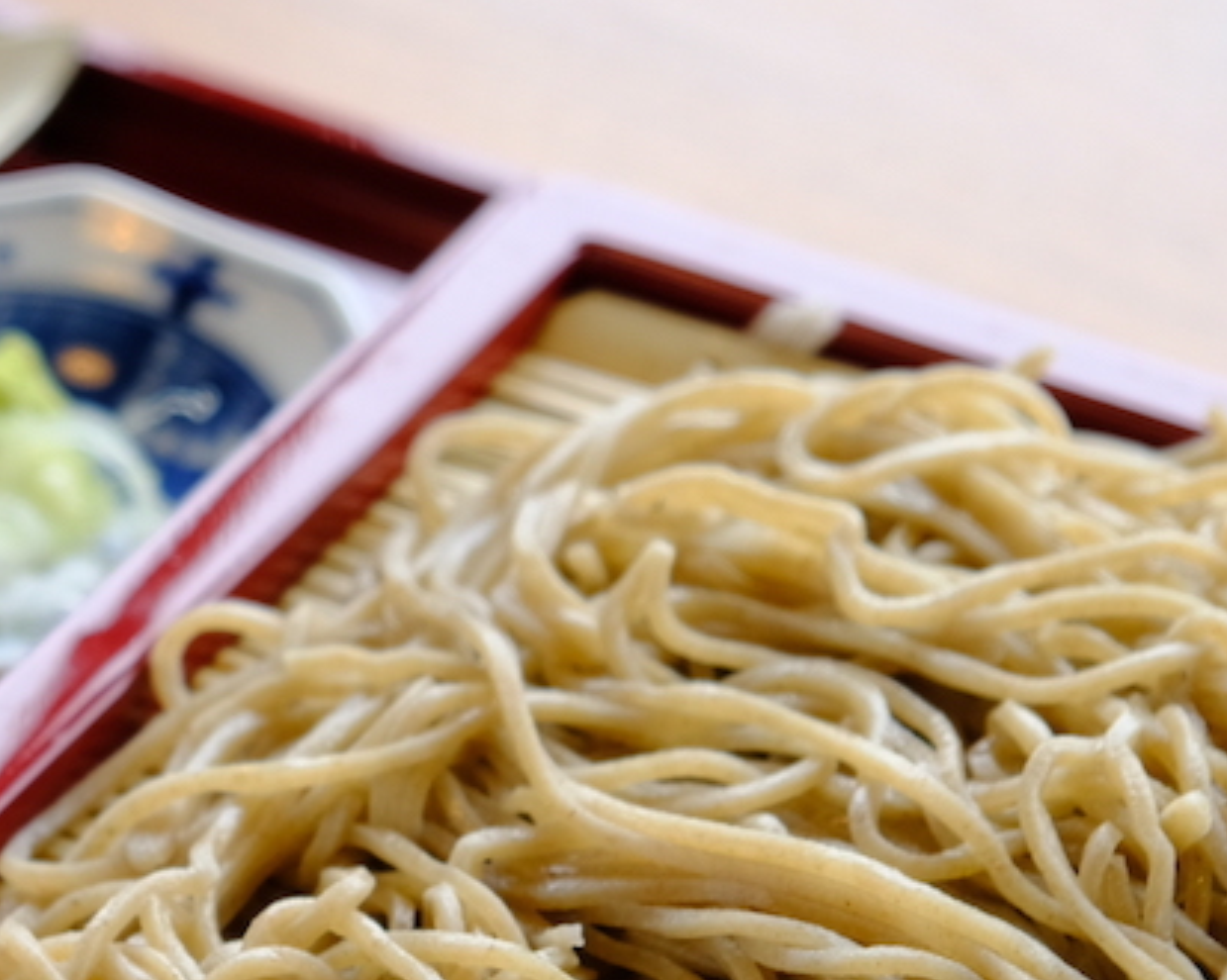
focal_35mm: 161
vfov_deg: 9.5
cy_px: 918
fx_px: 5844
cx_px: -21
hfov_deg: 11.8
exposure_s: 1/50
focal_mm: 39
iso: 320
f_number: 3.6
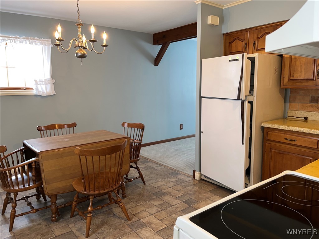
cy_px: 120
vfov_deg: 53.1
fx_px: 240
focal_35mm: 26
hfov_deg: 67.3
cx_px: 160
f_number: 1.6
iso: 50
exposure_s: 1/30
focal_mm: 5.1
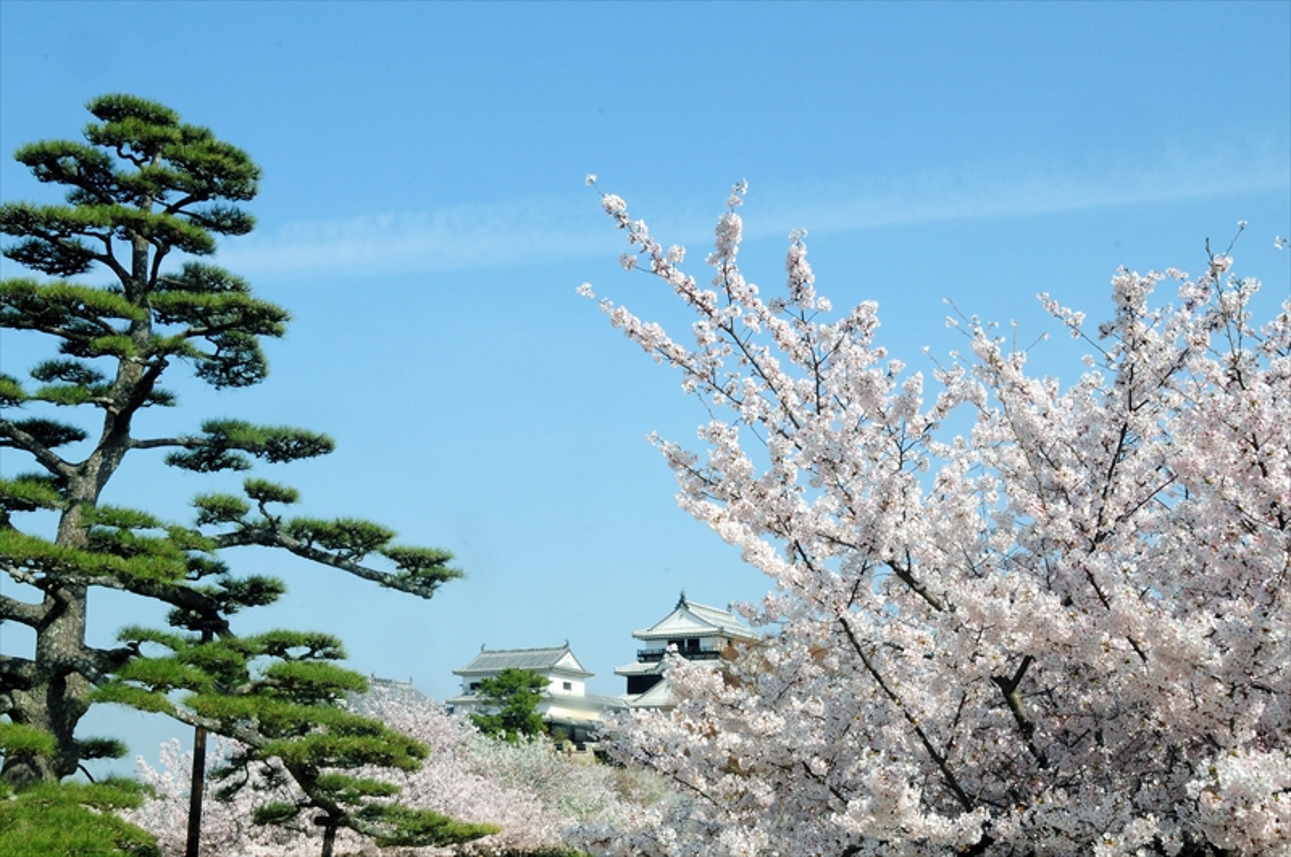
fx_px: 1665
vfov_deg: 28.9
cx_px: 646
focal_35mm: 46
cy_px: 428
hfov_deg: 42.4
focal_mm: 31
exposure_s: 1/125
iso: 400
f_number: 22
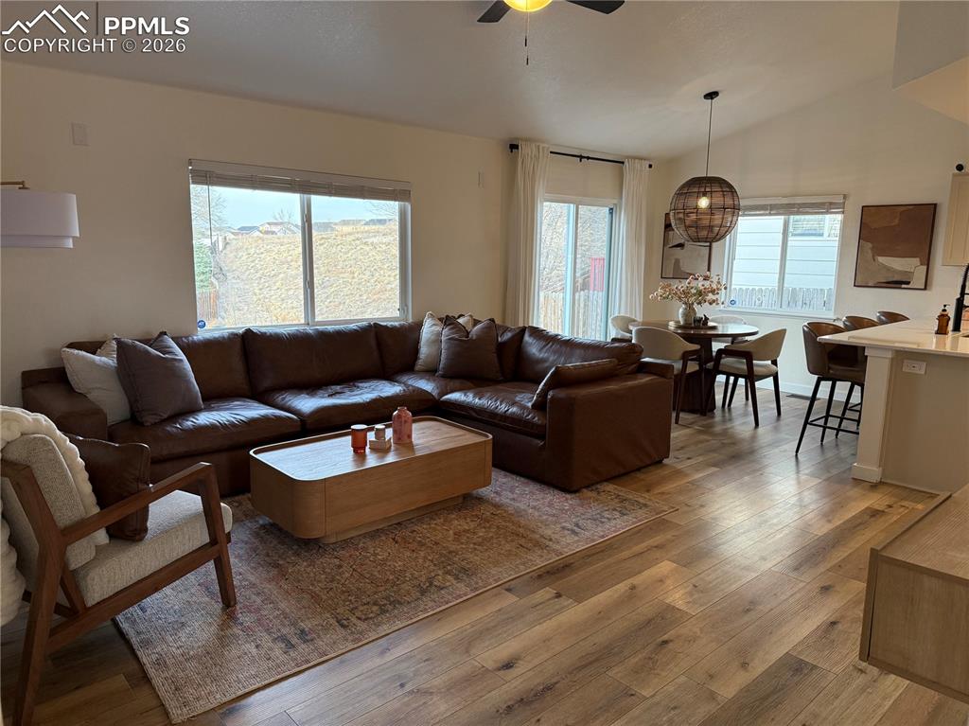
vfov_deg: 56.8
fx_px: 672
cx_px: 484
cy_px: 363
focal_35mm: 24
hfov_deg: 71.6
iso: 250
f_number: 1.78
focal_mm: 6.76
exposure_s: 1/120
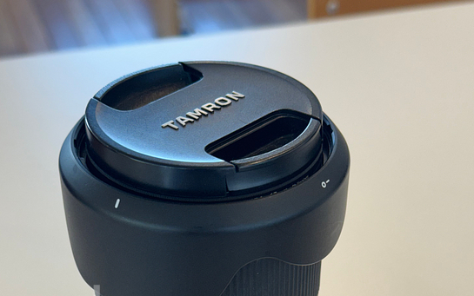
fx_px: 905
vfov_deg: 18.1
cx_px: 233
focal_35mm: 70
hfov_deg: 29.4
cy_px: 310
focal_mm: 6.76
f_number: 1.78
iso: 64
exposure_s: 1/120
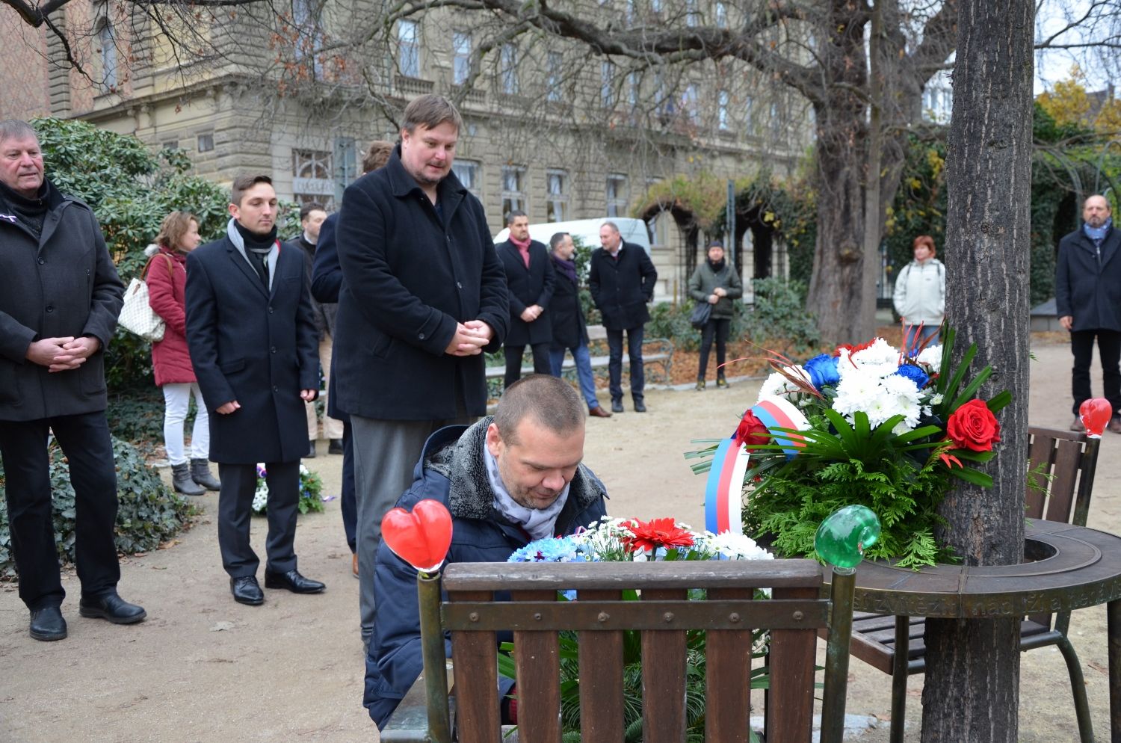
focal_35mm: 36
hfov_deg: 53.2
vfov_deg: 36.7
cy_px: 372
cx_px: 560
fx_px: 1119
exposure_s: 1/80
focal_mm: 24
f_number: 4.5
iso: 400
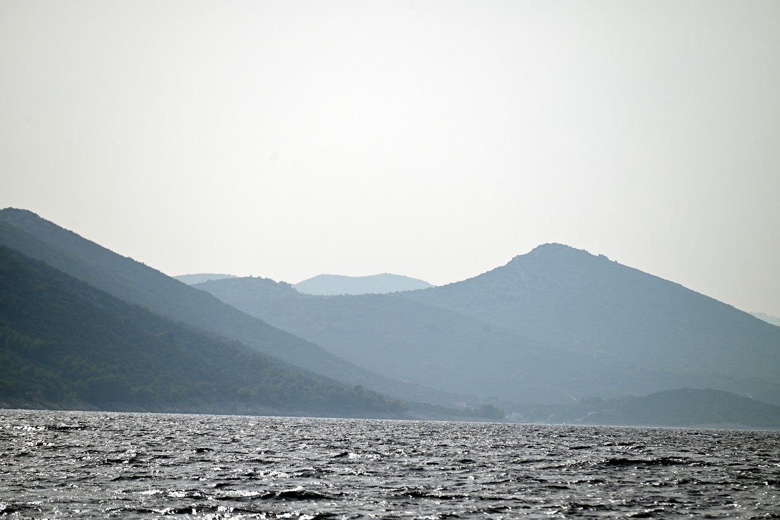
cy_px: 260
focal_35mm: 280
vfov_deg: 4.9
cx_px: 390
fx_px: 6067
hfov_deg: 7.4
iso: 100
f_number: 6.3
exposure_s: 1/1250
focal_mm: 280
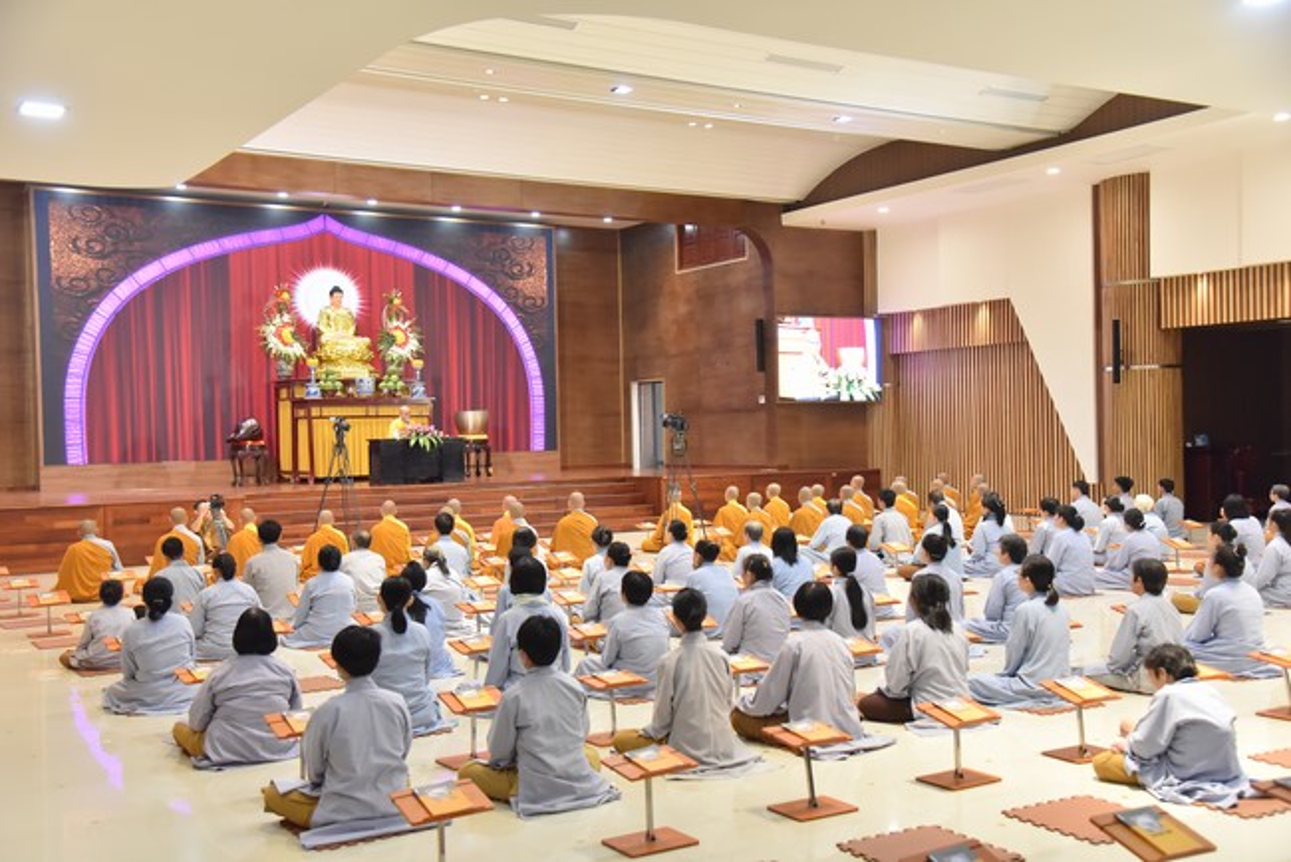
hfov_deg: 50.7
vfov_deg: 35.1
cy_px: 431
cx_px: 646
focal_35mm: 38
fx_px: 1363
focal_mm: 38
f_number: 5
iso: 3200
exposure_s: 1/125
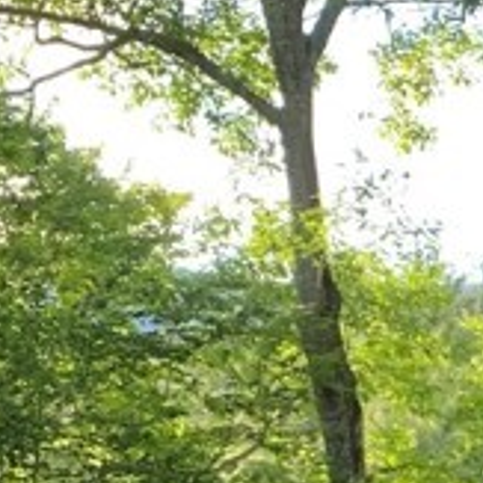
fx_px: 1705
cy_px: 892
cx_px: 794
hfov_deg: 14.6
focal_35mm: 108
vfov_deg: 14.1
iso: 25
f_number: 1.8
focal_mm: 4.25
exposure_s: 1/122
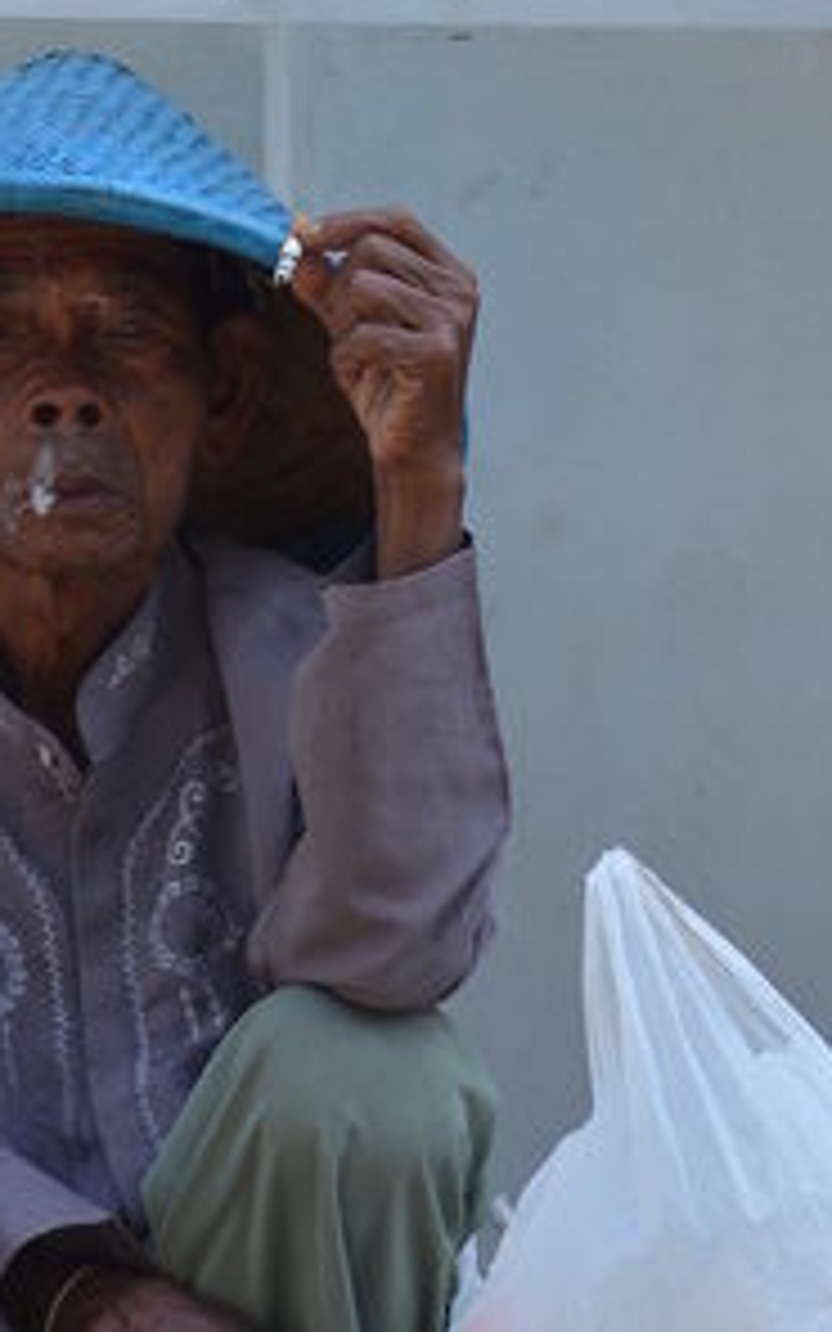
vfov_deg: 2.6
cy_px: 958
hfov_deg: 1.6
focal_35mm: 805
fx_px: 29205
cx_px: 58
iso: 320
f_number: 5.6
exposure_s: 1/500
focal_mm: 260
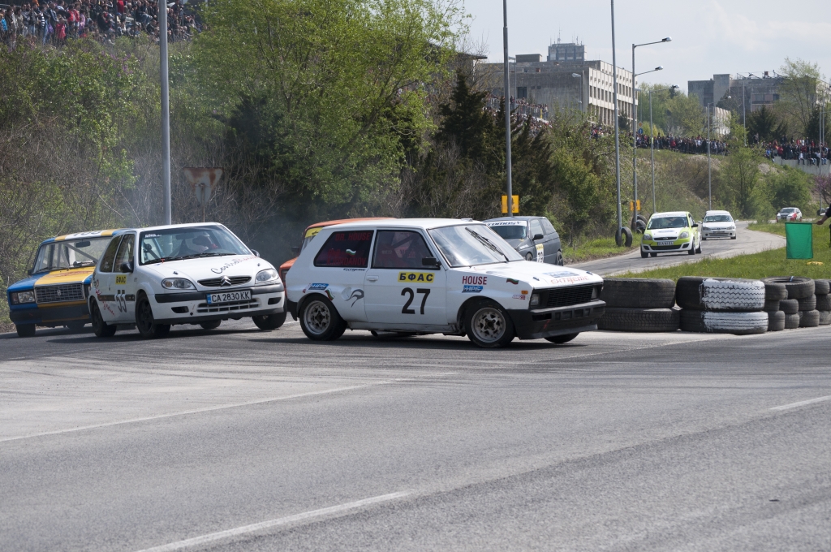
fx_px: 2490
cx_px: 416
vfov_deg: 12.6
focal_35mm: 108
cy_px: 276
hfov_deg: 18.9
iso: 400
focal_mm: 72
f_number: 8
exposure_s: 1/2000
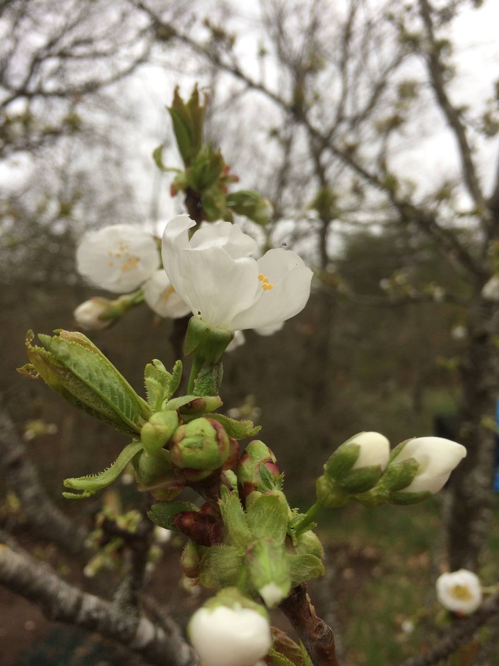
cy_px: 333
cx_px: 250
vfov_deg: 61.7
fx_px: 557
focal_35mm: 29
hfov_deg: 48.2
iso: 32
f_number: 2.2
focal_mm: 4.15
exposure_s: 1/108
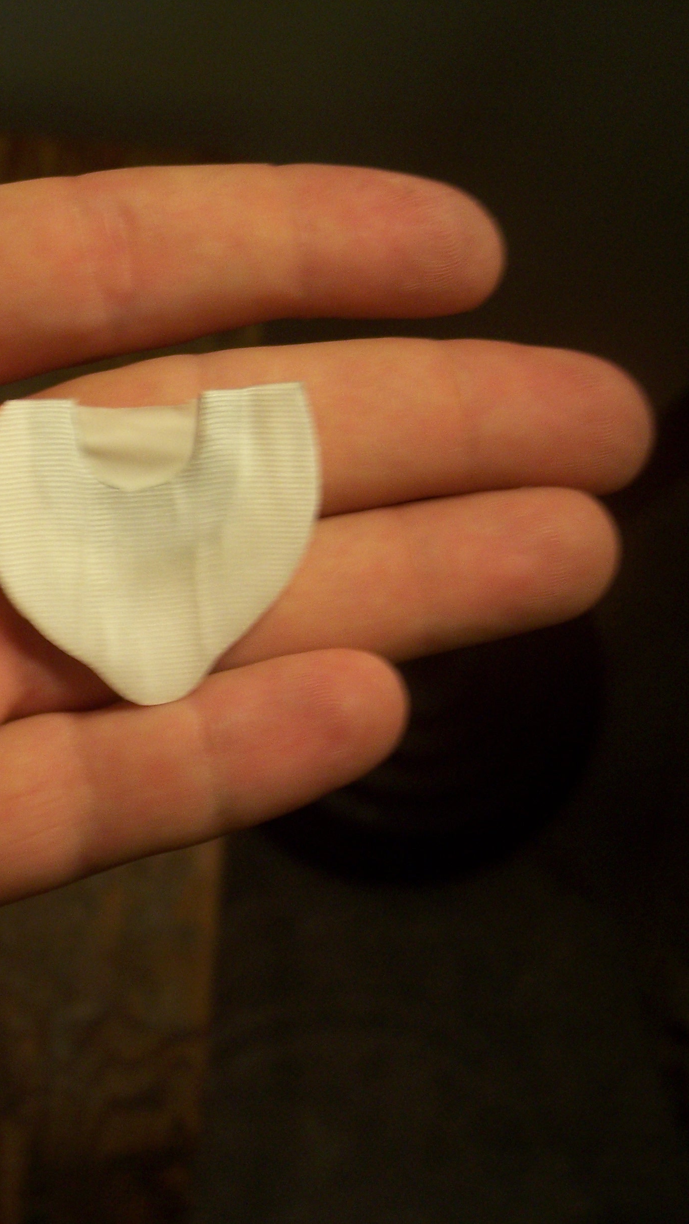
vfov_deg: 38.5
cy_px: 613
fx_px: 1754
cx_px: -2
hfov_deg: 21.4
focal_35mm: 54
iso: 160
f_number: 2.8
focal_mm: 7.8
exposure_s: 1/30
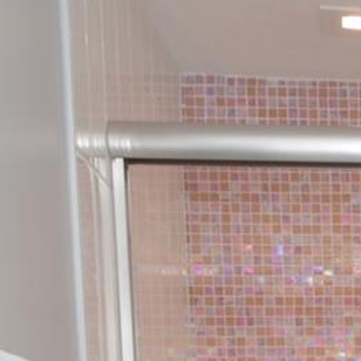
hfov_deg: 17.4
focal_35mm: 93
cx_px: 485
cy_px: 702
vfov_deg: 15.3
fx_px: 1097
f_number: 4.5
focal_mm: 12
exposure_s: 1/80
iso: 400
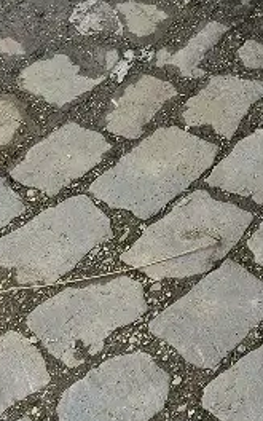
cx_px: 544
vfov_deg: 14.9
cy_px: -329
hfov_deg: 9.8
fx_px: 1411
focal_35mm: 123
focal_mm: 6.3
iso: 12
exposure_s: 1/256
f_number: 1.7
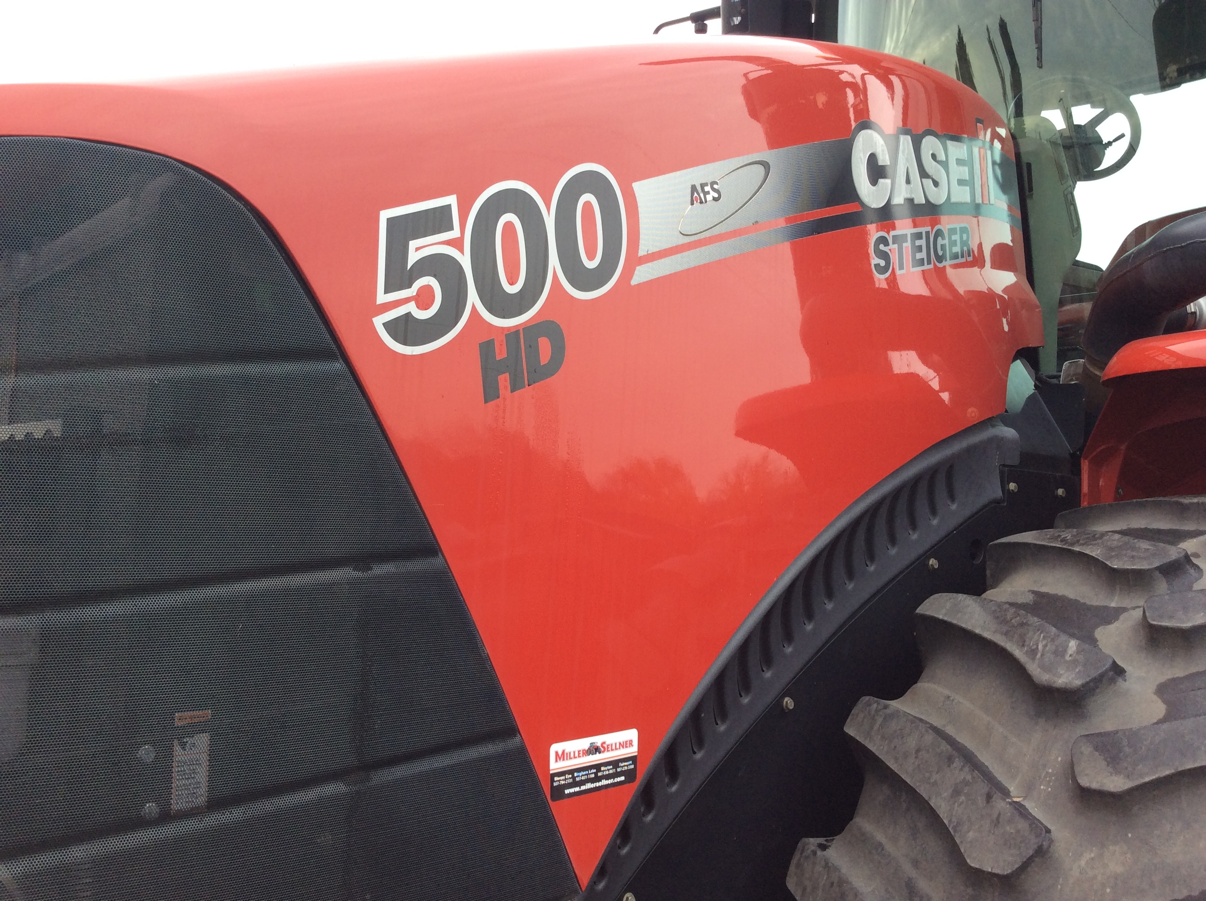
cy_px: 450
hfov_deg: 56.9
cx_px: 603
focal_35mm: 32
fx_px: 1113
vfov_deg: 44.1
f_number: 2.4
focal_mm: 3.3
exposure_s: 1/198
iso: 32
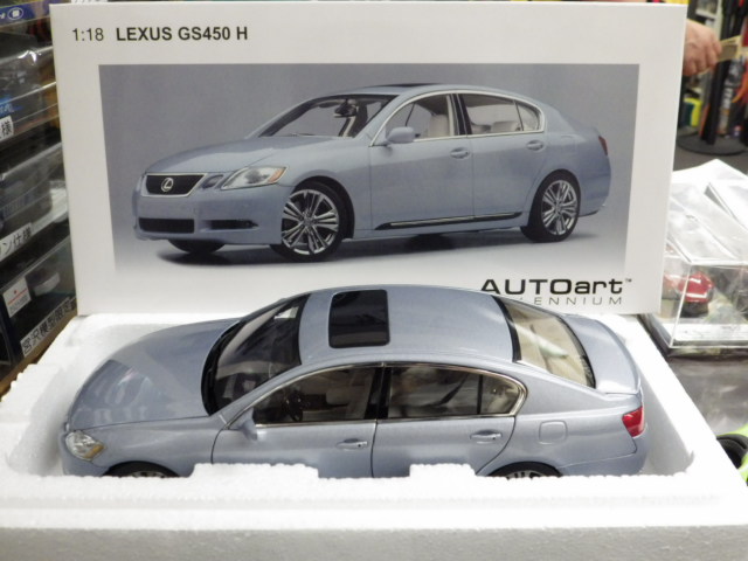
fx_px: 735
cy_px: 280
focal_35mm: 34
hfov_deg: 54.0
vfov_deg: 41.8
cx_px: 374
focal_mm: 6.2
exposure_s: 1/50
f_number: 3.4
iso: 800
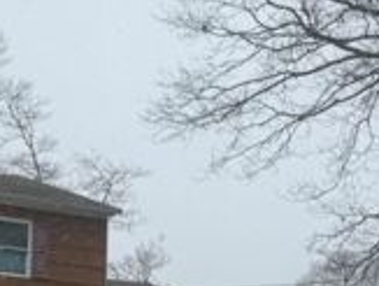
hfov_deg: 20.6
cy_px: 298
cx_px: 93
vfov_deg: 15.4
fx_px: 1031
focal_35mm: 94
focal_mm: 6.76
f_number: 1.78
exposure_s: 1/1812
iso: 80
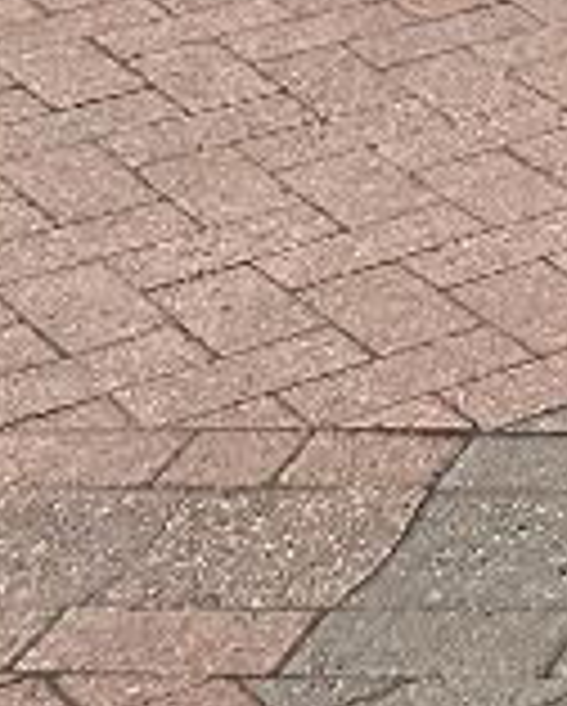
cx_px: 1696
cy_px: -827
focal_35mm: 165
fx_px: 3454
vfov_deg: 10.5
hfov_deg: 8.0
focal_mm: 5.7
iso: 50
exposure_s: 1/1295
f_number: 1.5
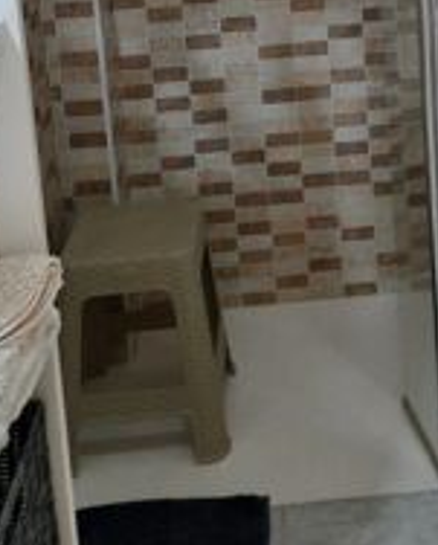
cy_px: -72
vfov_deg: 25.3
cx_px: 373
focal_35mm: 69
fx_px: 1115
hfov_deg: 21.8
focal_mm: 4.6
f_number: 2
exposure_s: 1/50
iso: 200
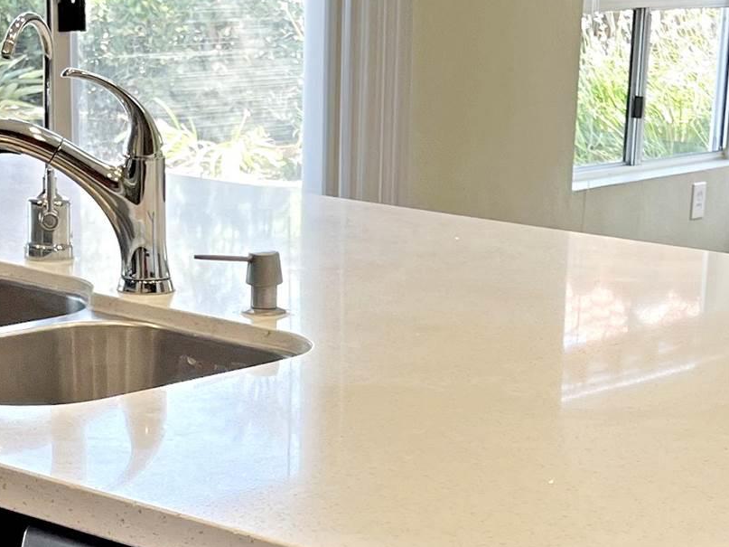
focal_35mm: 99
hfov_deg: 19.8
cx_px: 341
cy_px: 514
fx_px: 2085
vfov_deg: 14.7
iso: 64
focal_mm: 5.1
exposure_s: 1/120
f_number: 1.6
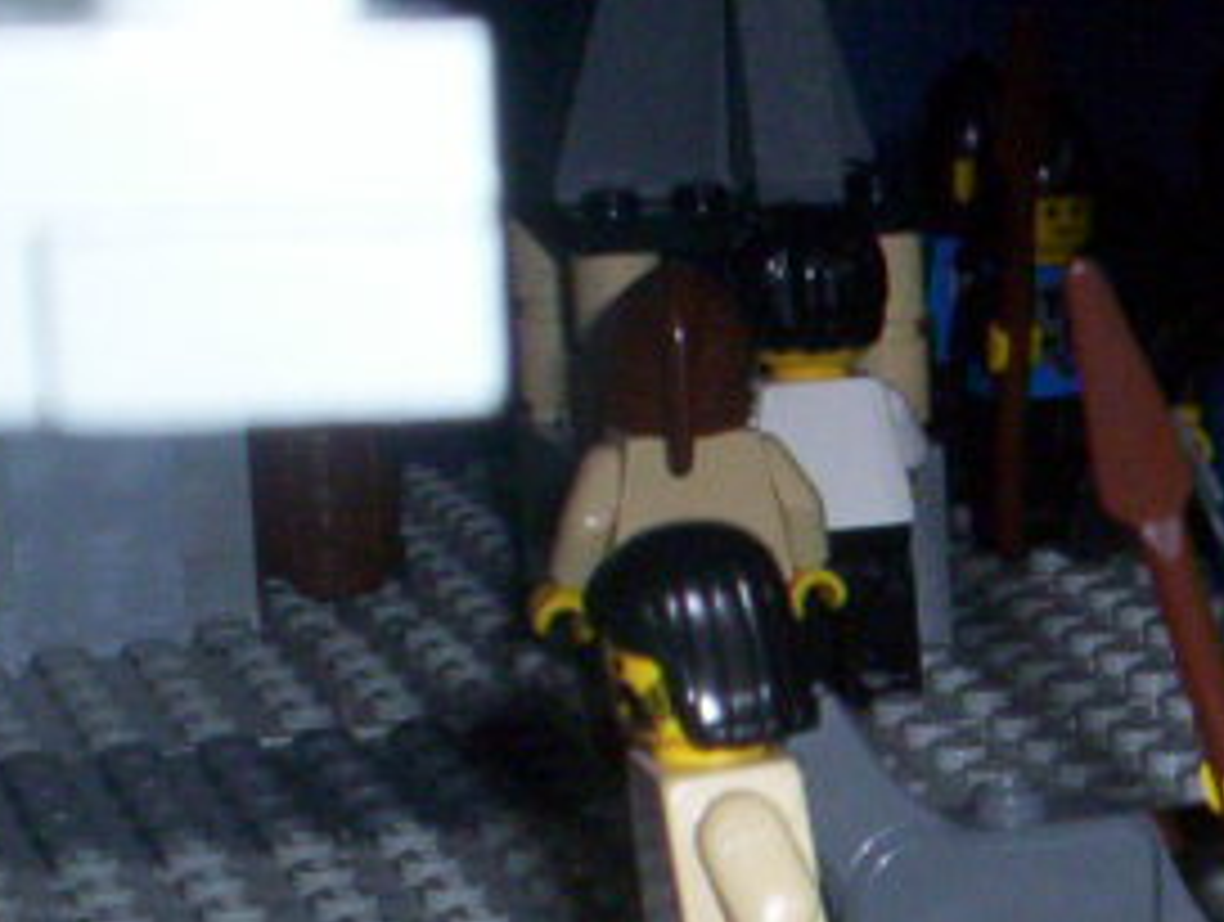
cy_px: 1201
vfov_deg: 12.6
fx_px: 4038
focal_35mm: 114
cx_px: 1624
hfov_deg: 16.3
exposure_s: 1/60
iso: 140
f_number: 4.5
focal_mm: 4.99
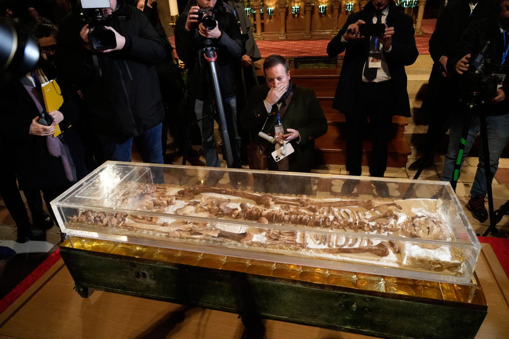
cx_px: 254
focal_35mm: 24
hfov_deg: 73.7
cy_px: 170
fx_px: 339
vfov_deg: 53.1
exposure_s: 1/320
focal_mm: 24
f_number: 4
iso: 6400
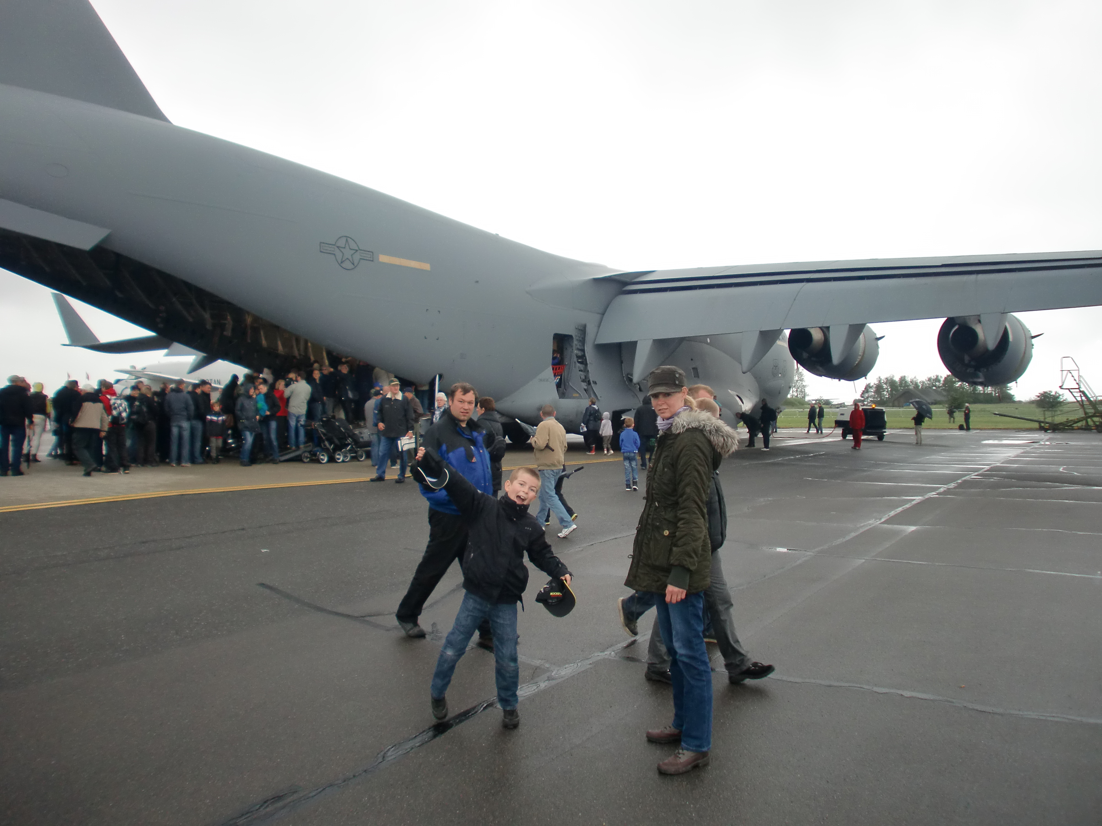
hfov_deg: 67.3
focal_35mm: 26
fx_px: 828
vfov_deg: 53.1
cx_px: 551
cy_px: 413
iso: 64
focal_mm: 4.65
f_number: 2.6
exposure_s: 1/200
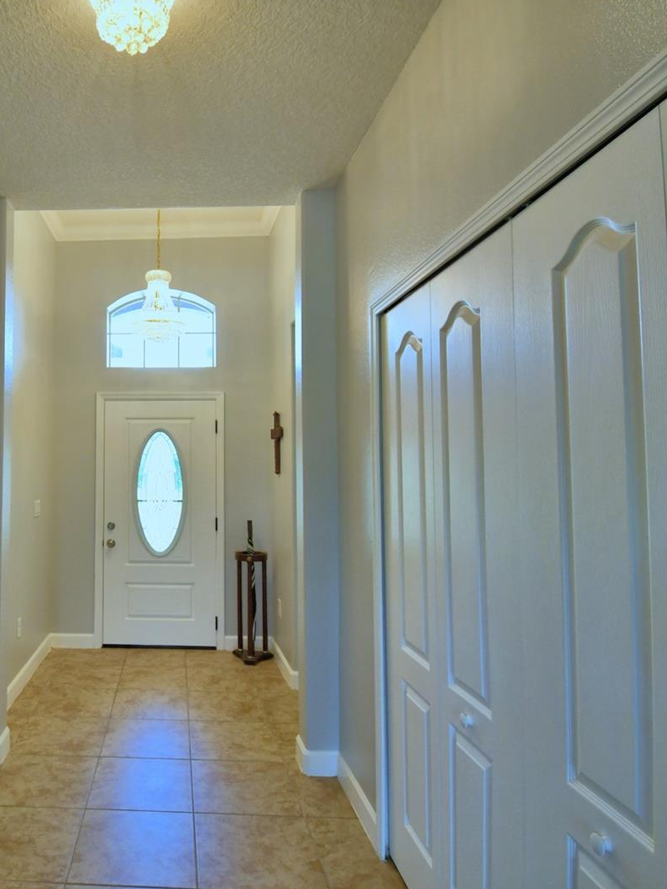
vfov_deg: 76.4
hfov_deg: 57.2
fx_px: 565
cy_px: 442
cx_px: 147
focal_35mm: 22
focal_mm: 10
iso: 400
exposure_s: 1/80
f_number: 4.5
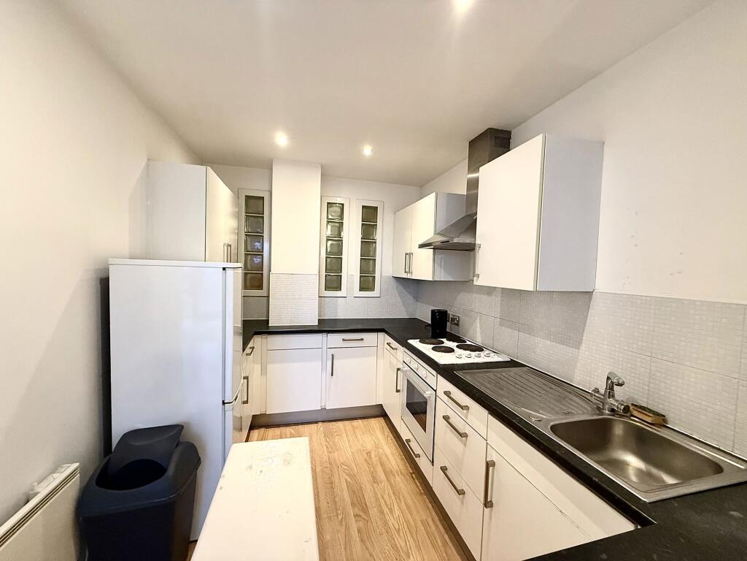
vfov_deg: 85.7
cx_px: 374
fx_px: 302
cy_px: 280
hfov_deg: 102.1
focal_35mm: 14
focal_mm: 2.22
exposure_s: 1/50
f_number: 2.2
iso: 320
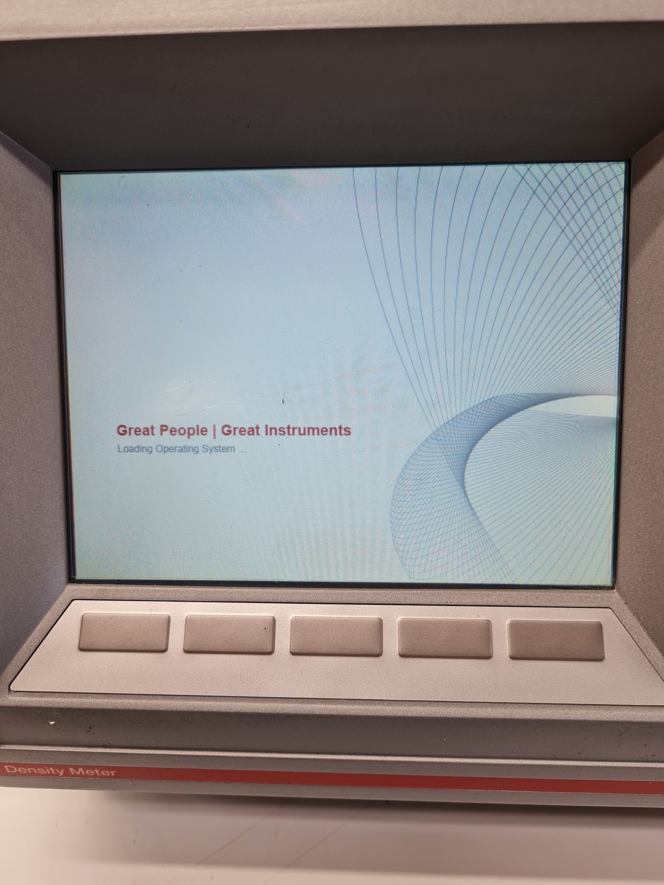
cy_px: 442
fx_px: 665
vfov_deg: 67.3
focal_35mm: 26
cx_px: 332
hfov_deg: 53.1
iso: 64
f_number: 1.8
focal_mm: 5.4
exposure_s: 1/100
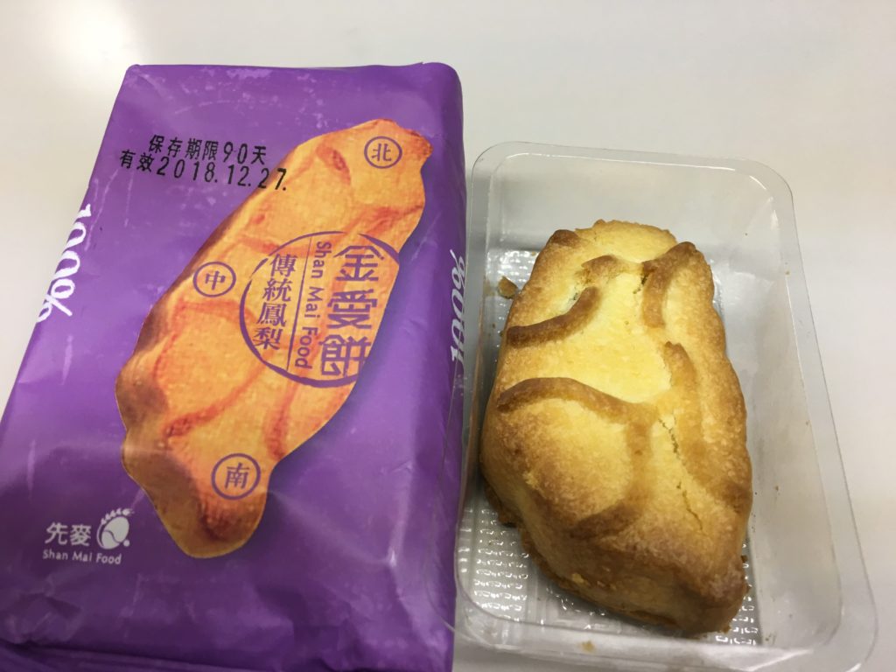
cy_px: 336
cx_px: 448
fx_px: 751
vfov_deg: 48.2
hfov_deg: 61.7
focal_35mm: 29
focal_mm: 4.15
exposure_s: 1/30
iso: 64
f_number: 2.2
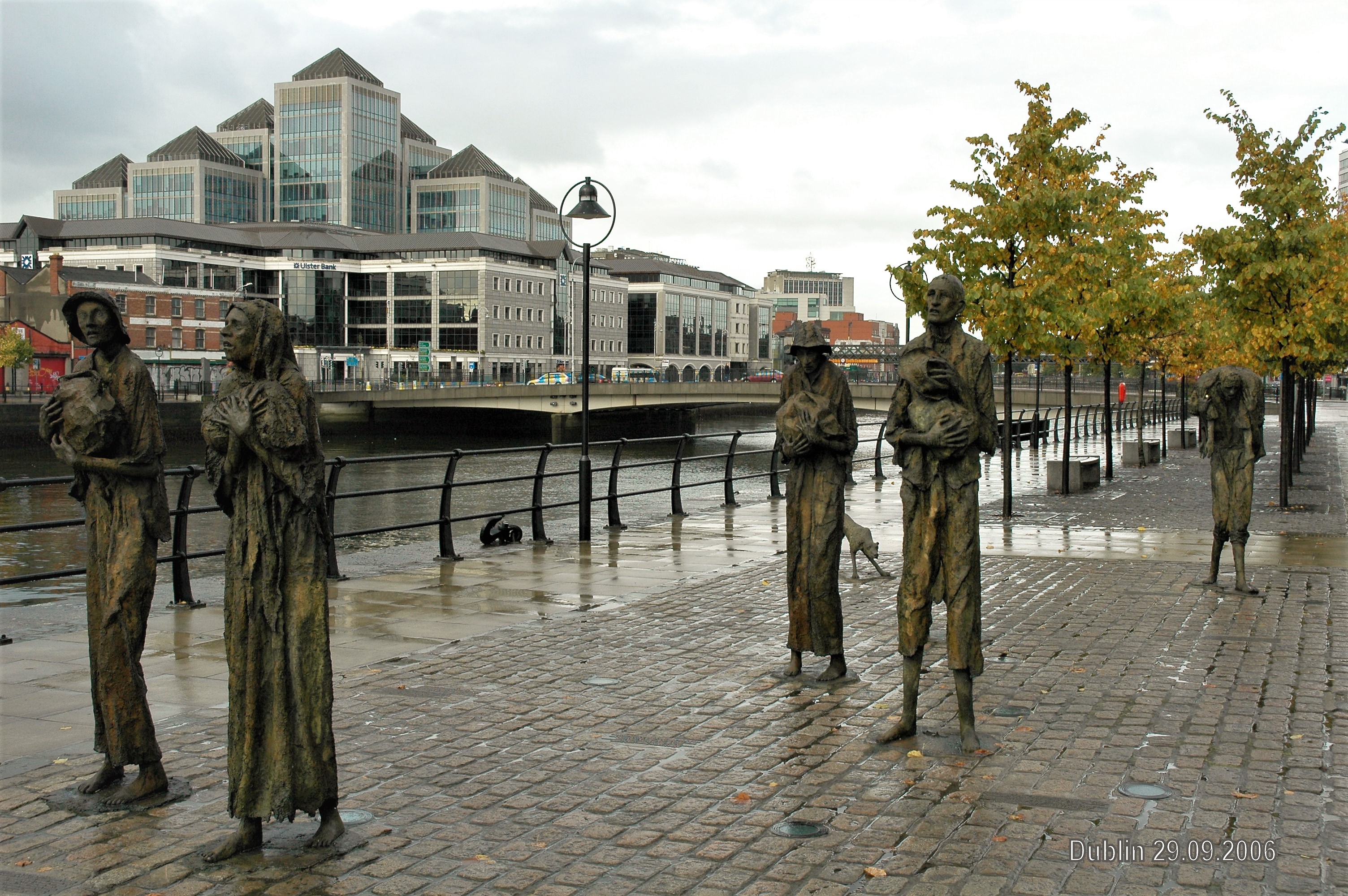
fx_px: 1515
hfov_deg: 48.0
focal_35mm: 40
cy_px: 448
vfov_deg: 33.0
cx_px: 674
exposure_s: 1/100
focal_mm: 27
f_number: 9
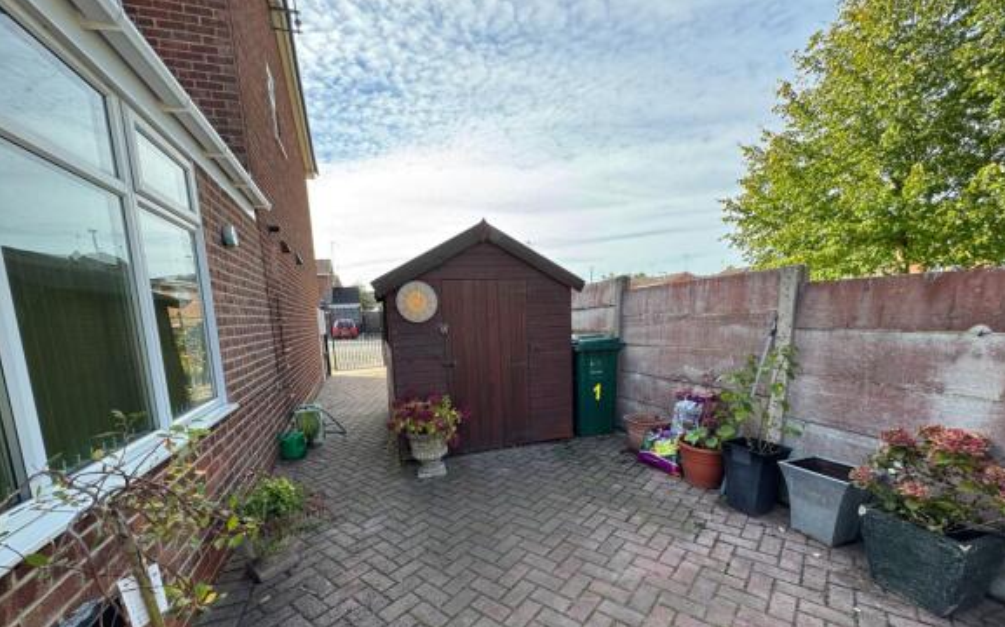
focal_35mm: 15
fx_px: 411
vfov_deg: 74.0
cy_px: 374
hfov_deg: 101.5
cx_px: 504
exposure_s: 1/225
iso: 40
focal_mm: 2.22
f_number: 2.2
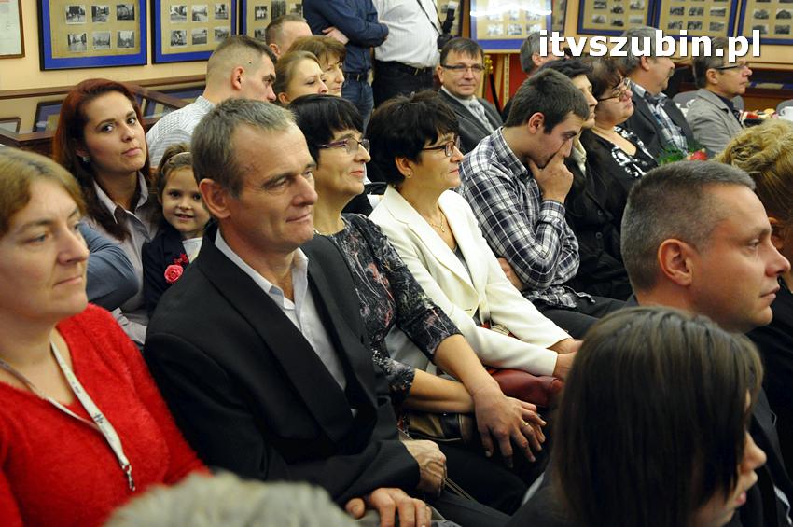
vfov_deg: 25.7
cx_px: 396
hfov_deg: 37.9
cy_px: 264
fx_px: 1155
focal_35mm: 52
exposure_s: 1/80
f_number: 5.6
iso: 2500
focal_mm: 35
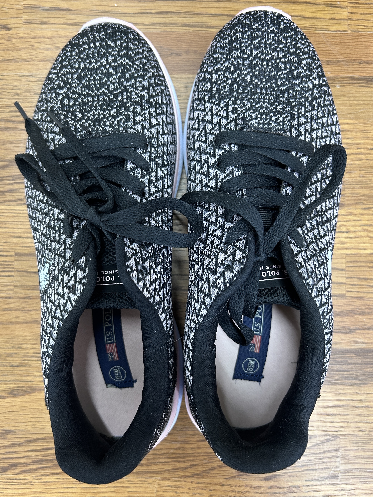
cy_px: 248
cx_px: 186
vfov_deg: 67.3
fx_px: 374
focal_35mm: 26
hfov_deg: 53.1
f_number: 1.5
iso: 160
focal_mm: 5.7
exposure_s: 1/60
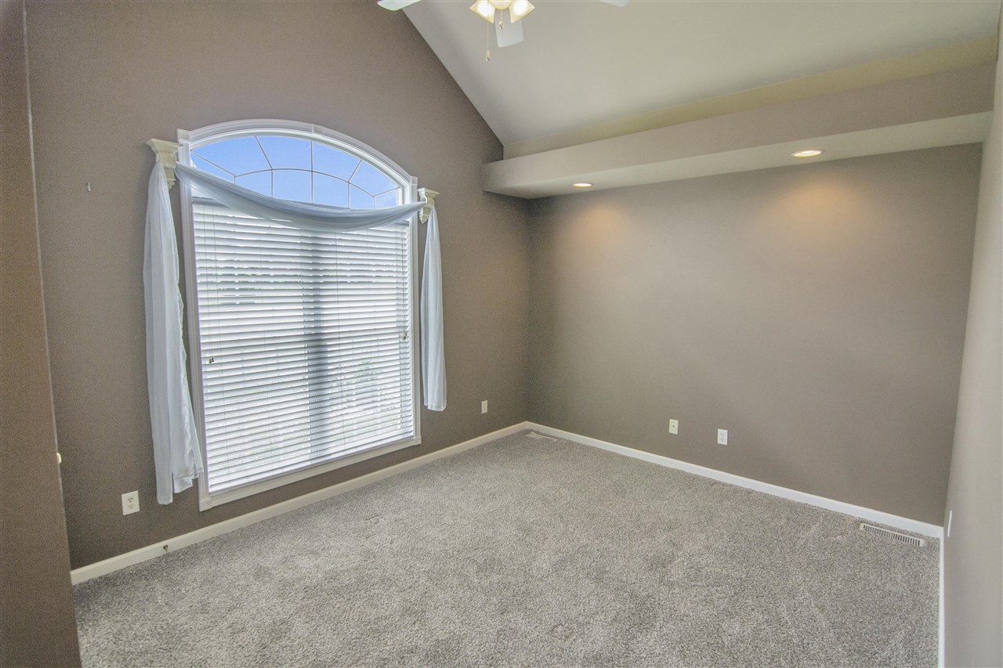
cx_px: 502
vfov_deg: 72.0
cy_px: 334
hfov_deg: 95.0
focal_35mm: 16
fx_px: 460
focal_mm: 11
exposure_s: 1/30
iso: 100
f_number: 5.6
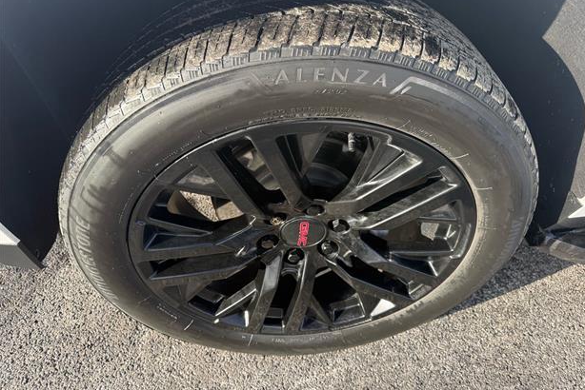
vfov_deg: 49.5
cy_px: 178
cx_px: 303
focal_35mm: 26
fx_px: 423
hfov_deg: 69.3
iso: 100
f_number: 1.78
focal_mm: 6.76
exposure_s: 1/888
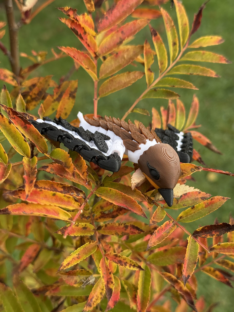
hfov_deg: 30.3
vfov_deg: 39.7
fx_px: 433
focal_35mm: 48
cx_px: 117
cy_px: 156
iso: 80
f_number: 1.78
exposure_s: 1/1185
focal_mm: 6.76
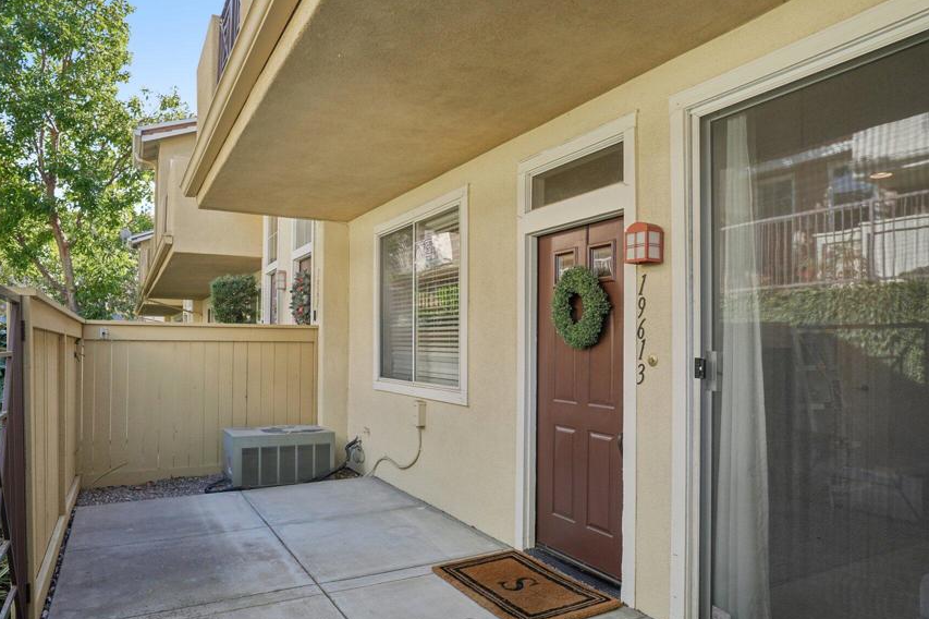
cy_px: 351
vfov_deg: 52.9
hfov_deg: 73.7
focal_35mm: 24
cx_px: 477
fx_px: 619
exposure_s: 1/60
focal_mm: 20
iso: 320
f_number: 8
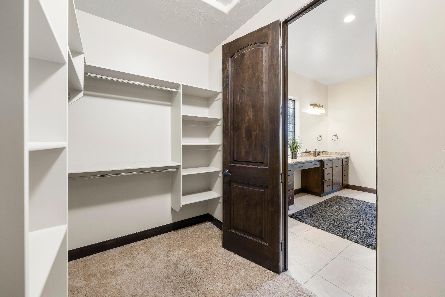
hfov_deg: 104.3
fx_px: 173
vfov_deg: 81.2
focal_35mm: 14
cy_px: 148
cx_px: 222
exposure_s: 1/4
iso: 1000
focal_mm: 14
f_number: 5.6
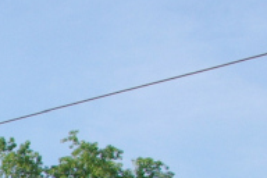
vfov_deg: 6.3
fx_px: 1557
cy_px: 413
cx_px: -293
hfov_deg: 9.1
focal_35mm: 210
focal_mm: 20.63
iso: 400
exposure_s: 1/400
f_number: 10
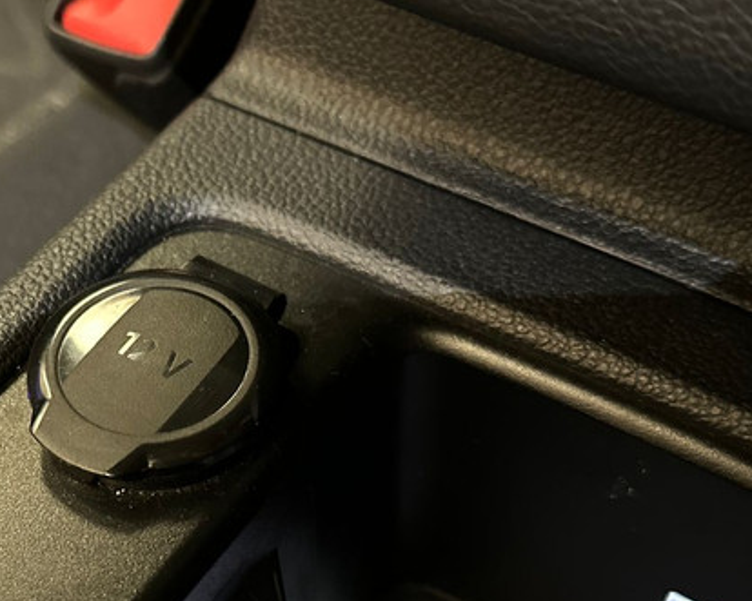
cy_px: 465
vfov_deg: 25.8
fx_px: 1291
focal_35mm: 58
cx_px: 171
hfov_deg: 31.8
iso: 2000
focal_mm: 6.86
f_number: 1.78
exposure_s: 1/16
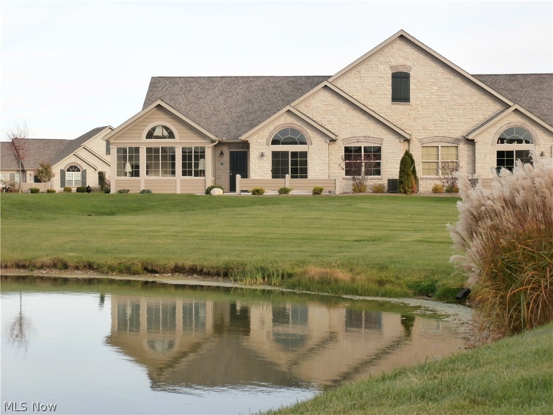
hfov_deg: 28.6
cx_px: 276
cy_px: 208
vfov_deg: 21.6
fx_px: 1086
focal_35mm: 68
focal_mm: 12.1
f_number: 4.7
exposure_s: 1/160
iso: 100
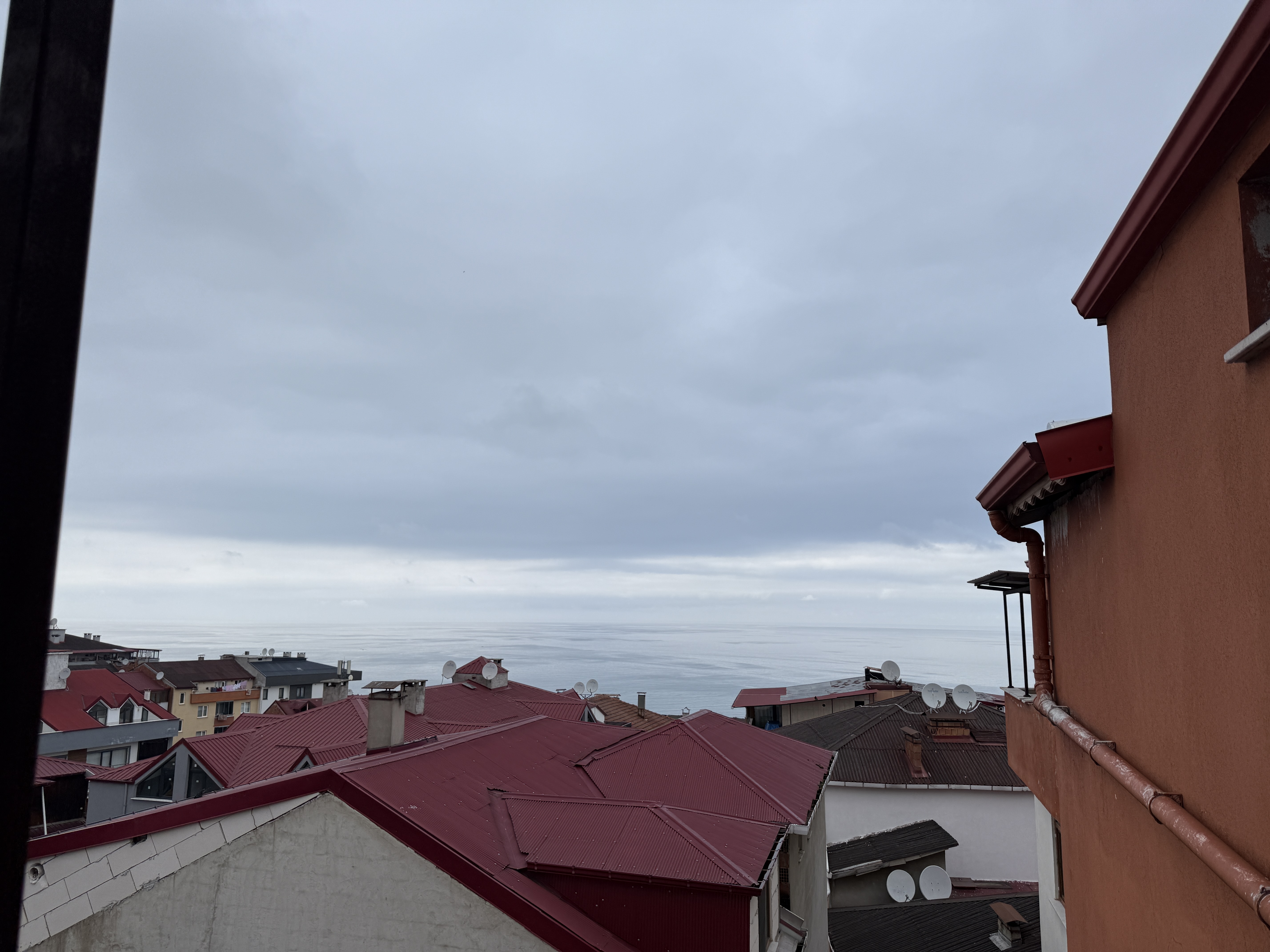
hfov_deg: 71.6
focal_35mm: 24
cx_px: 635
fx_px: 881
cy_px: 476
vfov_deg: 56.8
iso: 80
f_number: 1.78
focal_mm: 6.76
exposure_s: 1/2611
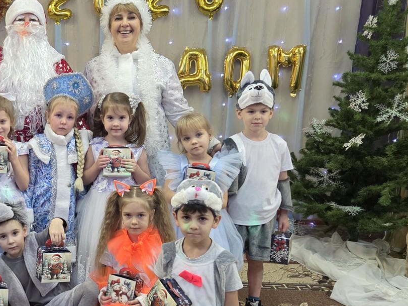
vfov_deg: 28.5
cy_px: 168
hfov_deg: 35.1
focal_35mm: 51
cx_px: 31
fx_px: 601
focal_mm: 5.4
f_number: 1.8
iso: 400
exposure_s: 1/100
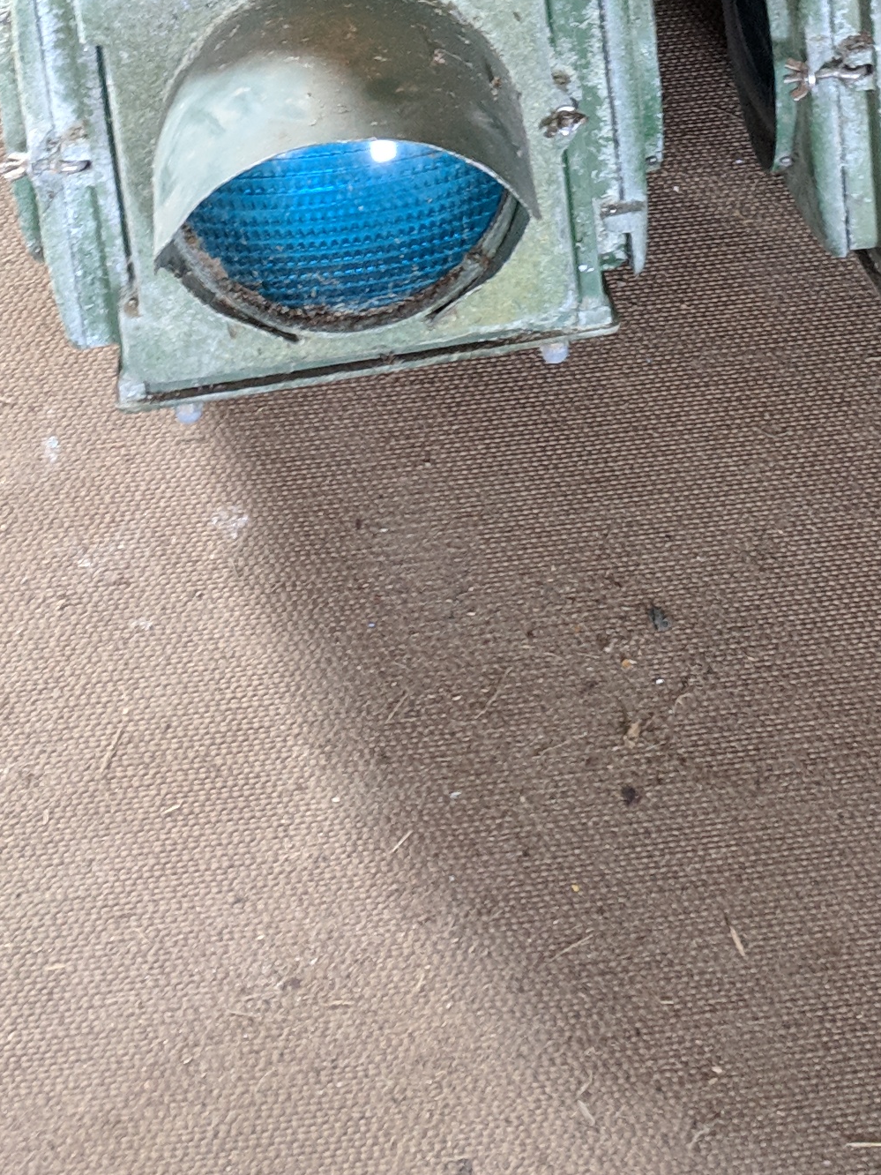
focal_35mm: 79
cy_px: -410
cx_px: 630
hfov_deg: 18.6
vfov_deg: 21.9
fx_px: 2681
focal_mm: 4.67
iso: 368
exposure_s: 1/40
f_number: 2
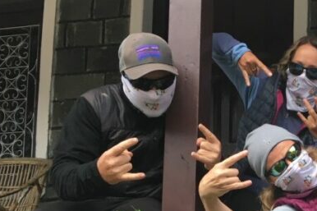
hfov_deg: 23.9
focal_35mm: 80
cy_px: 275
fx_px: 704
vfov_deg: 16.1
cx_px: 343
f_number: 2.2
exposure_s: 1/33
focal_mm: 4.15
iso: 25
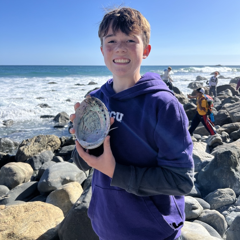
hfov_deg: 52.5
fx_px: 243
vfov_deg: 51.9
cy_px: 88
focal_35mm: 31
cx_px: 120
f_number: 1.5
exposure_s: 1/4115
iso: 50
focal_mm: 5.7
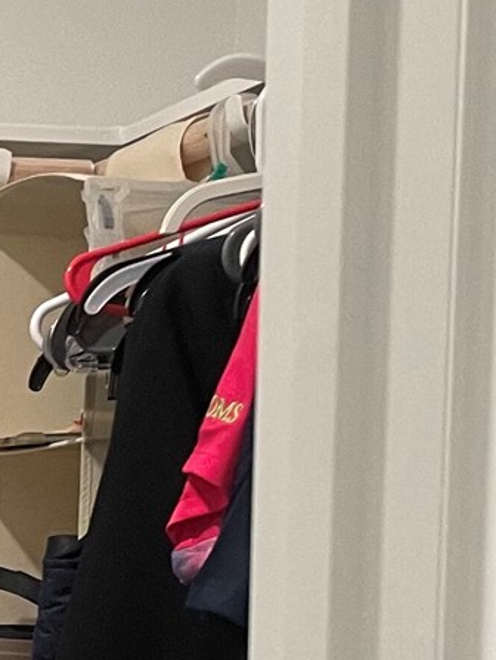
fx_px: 2270
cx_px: -542
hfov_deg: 11.1
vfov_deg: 15.8
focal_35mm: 119
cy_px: 836
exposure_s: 1/60
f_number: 1.6
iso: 125
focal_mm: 4.2
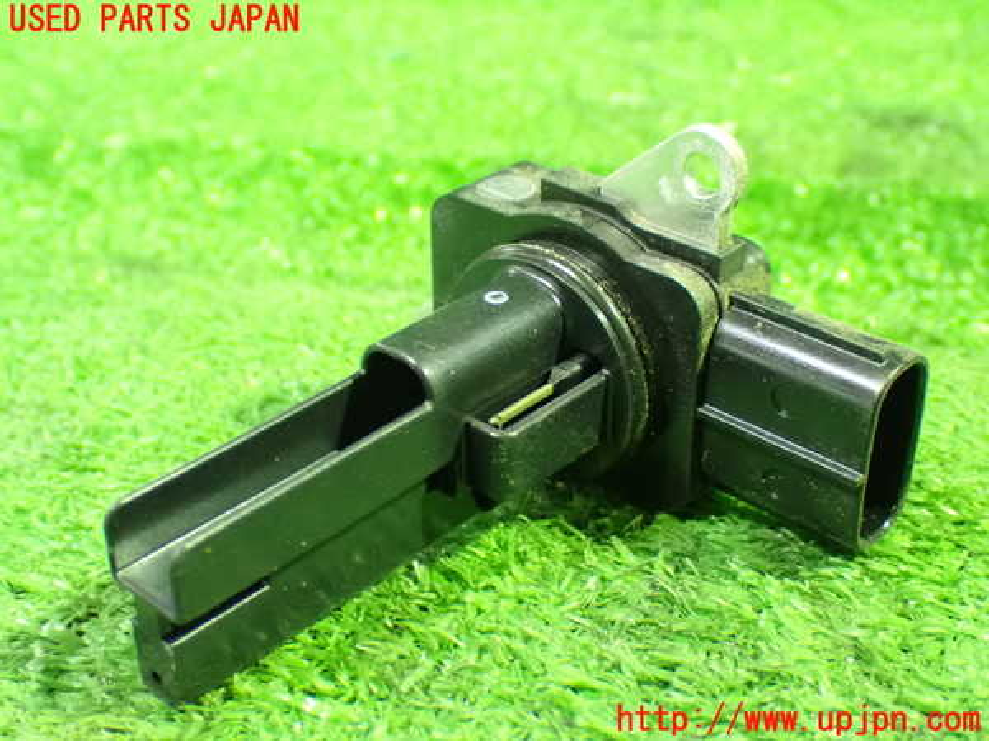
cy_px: 370
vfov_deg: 29.1
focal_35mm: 50
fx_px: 1429
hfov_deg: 38.2
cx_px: 494
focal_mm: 9.01
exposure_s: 1/15
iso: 1600
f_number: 3.2
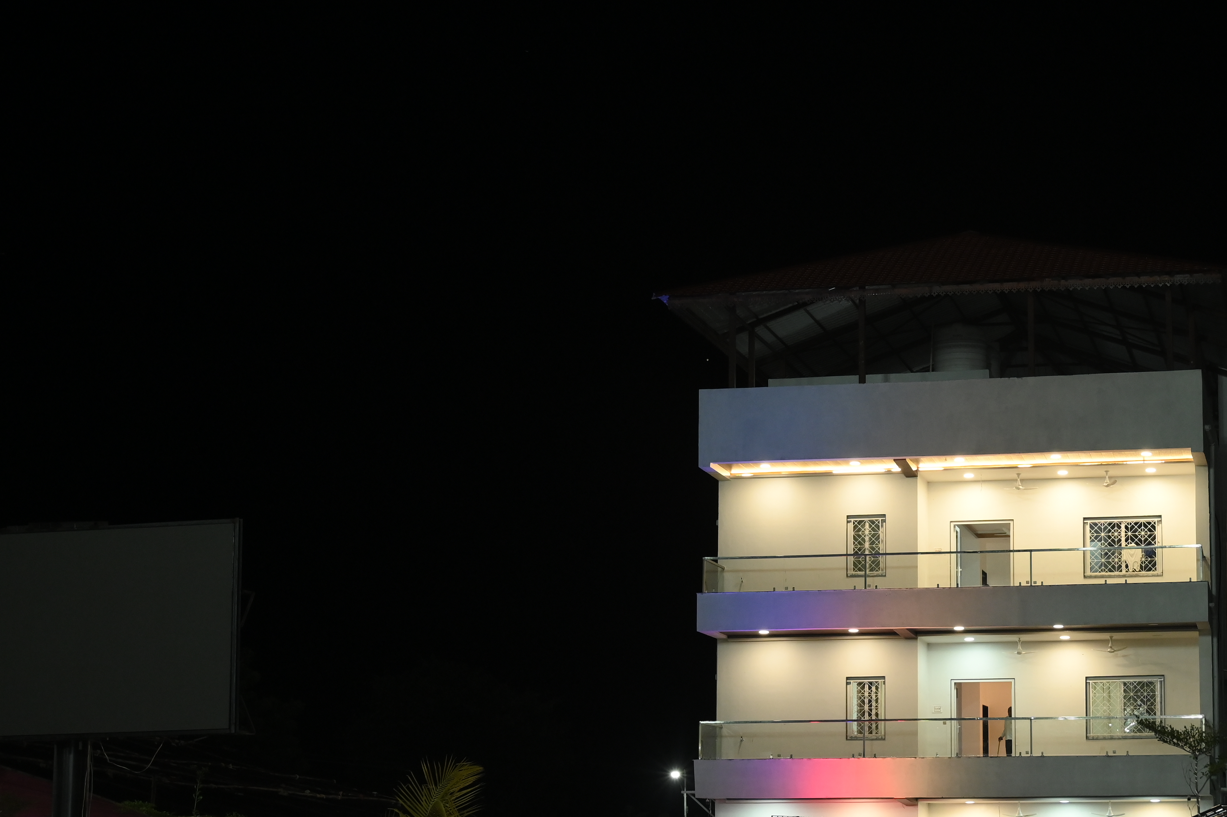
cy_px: 566
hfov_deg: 30.8
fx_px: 2180
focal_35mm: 64
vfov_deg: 21.1
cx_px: 954
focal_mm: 41
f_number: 4
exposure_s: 1/160
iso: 1600
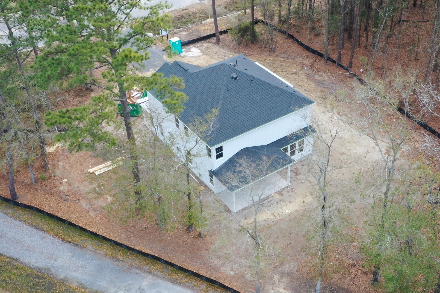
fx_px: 538
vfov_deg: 30.5
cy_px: 151
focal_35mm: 44
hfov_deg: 44.2
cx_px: 270
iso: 400
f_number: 8
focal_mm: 10.26
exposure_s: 1/20
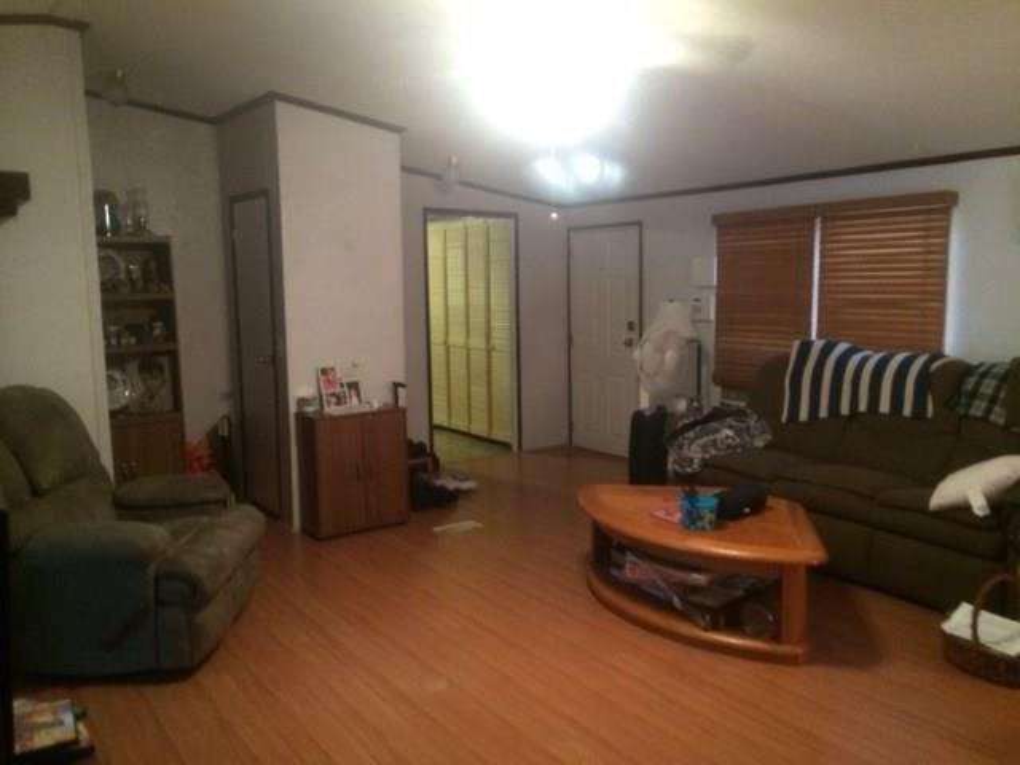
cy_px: 382
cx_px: 510
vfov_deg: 46.8
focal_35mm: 30
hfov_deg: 60.0
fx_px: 884
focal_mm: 4.12
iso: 320
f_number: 2.2
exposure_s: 1/15
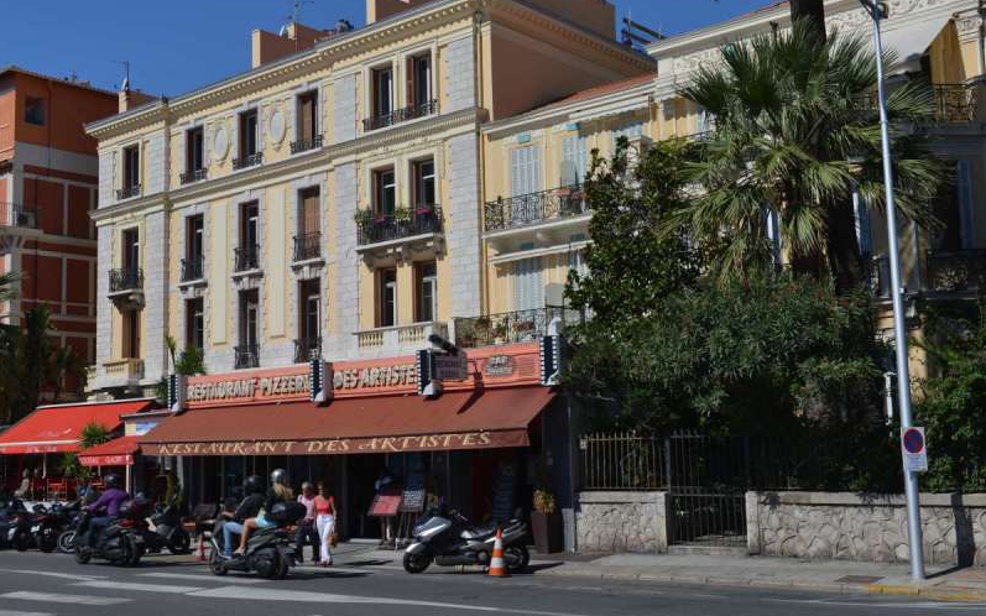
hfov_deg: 46.2
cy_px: 312
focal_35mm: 43
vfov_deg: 29.9
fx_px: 1155
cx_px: 492
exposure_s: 1/250
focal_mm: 42
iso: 125
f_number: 8
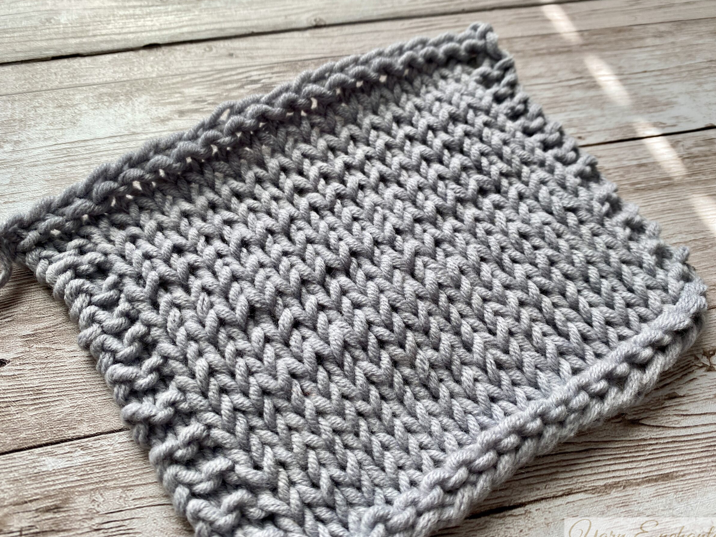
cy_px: 272
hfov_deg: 65.3
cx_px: 371
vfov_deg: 51.4
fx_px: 559
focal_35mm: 27
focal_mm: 4.25
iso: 32
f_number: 1.8
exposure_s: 1/183
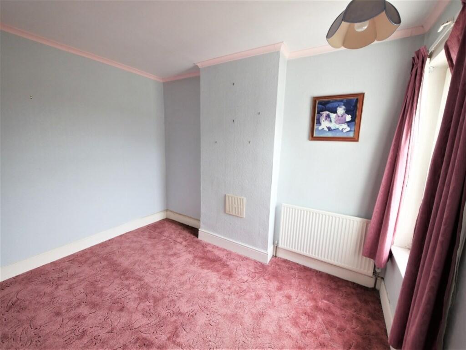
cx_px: 233
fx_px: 189
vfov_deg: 85.7
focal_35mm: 14
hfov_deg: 102.0
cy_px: 175
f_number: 4
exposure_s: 1/60
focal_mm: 7
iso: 500
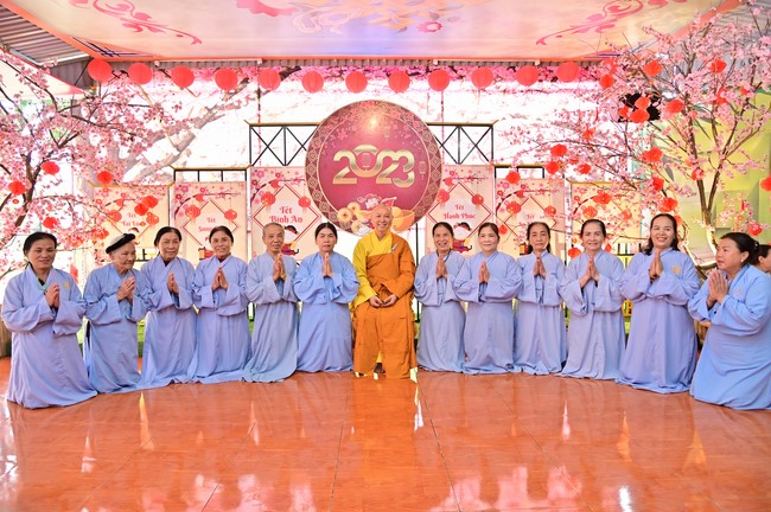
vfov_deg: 53.0
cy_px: 256
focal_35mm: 24
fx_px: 513
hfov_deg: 73.8
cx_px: 386
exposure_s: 1/80
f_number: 5.6
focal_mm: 24
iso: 1250
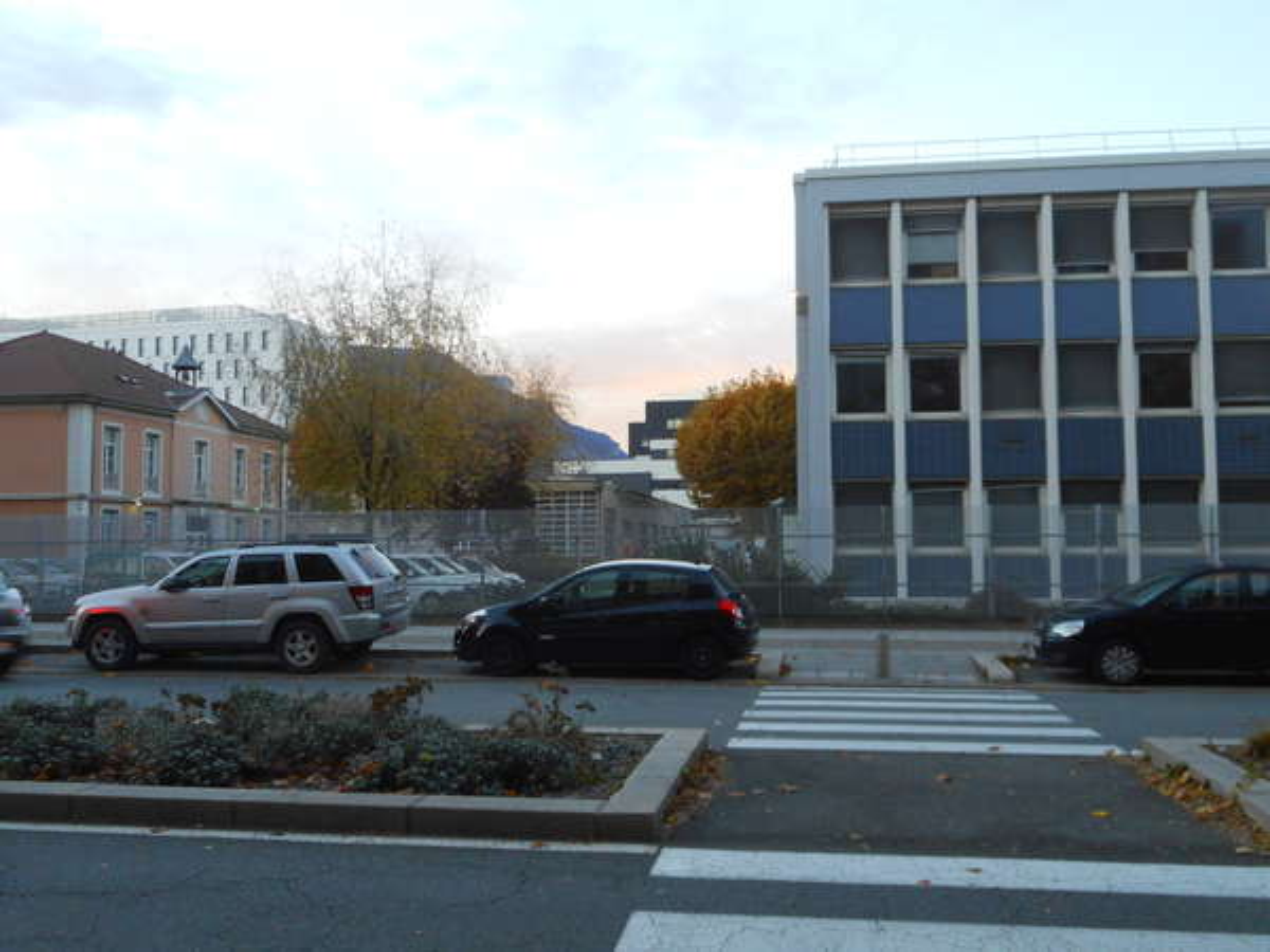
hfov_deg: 54.0
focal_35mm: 34
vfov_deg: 41.8
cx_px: 635
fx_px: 1247
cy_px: 476
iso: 280
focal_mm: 6
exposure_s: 1/30
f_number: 4.2
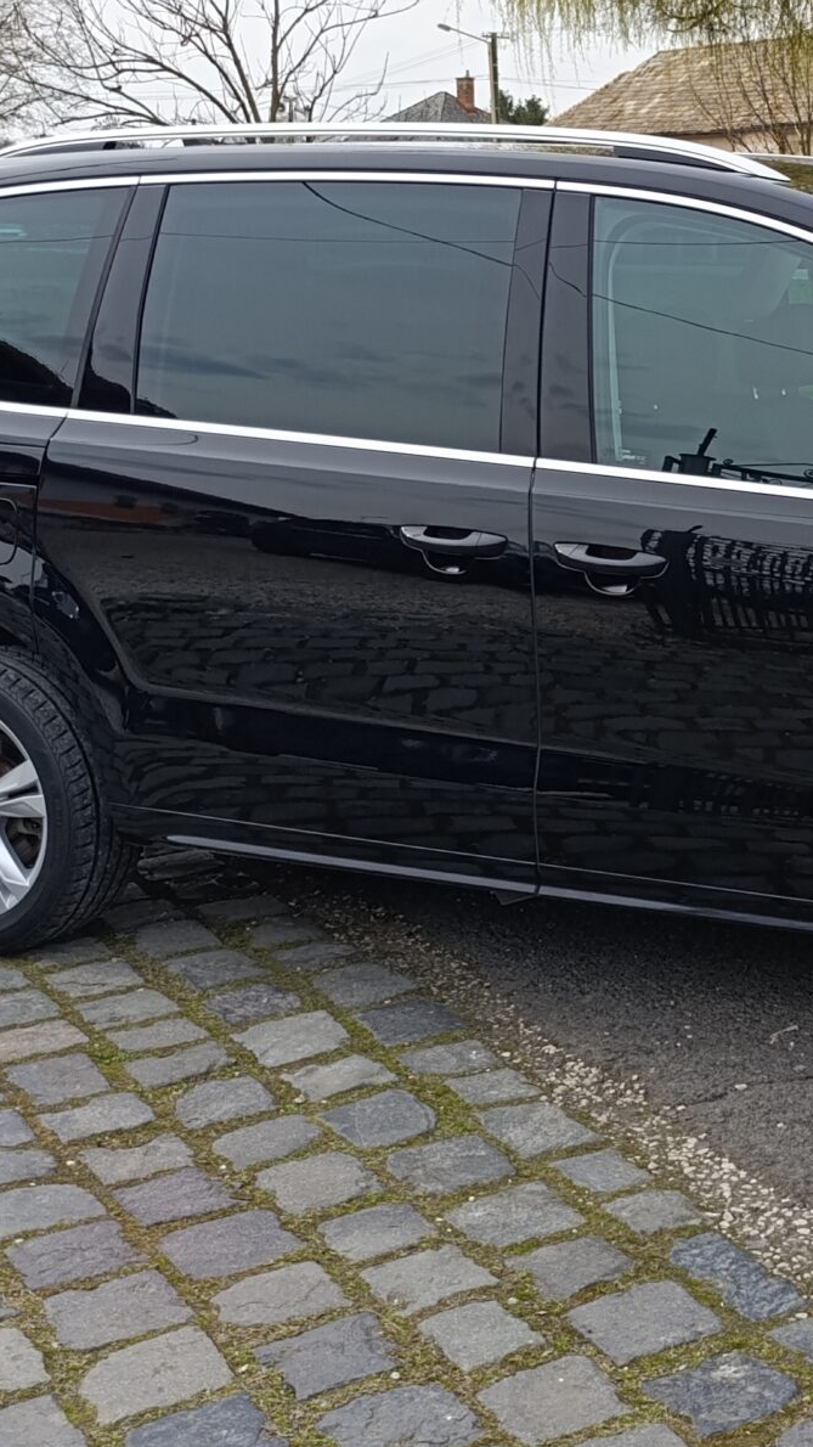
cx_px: 907
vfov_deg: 38.3
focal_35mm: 54
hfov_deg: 21.1
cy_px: 548
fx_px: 2070
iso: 50
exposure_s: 1/331
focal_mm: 6.14
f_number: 1.6
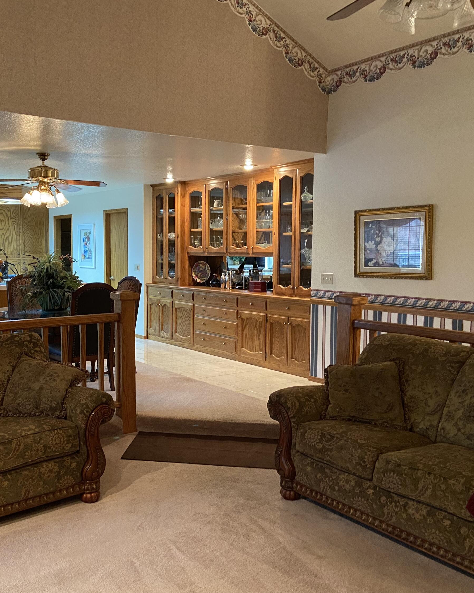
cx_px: 172
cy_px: 296
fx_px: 596
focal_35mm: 34
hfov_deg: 43.0
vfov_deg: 52.8
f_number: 1.8
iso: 500
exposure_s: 1/30
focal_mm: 4.25
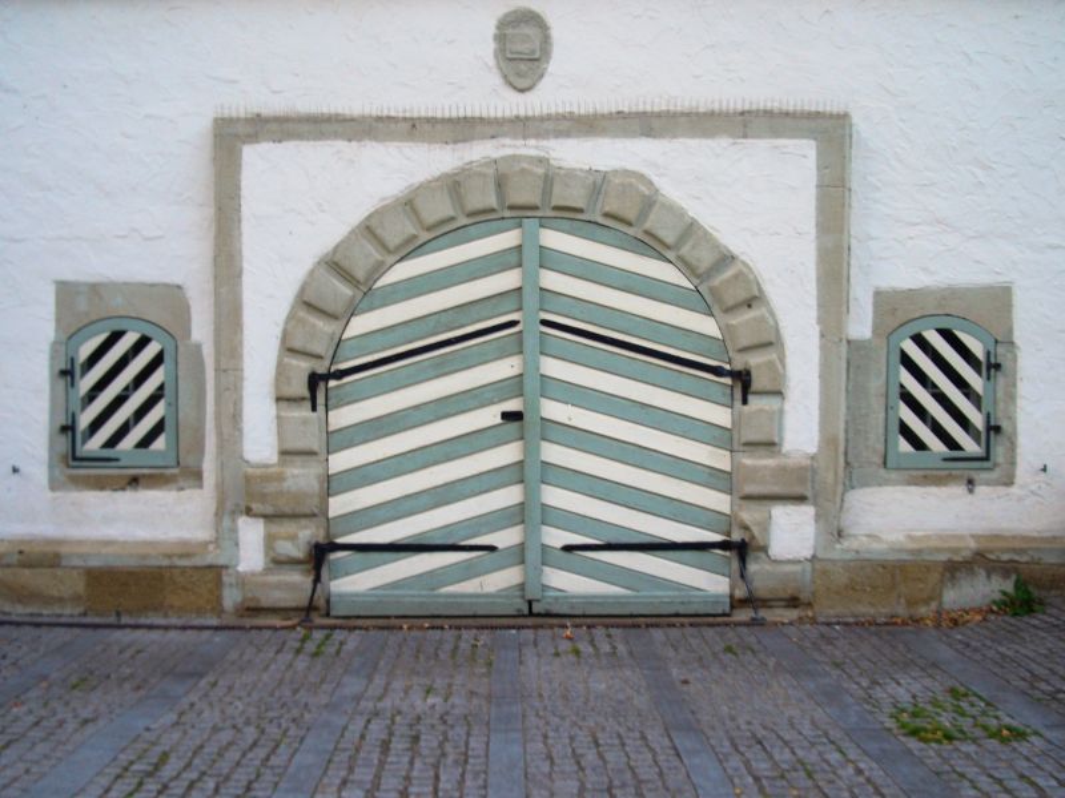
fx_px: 1261
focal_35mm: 41
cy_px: 399
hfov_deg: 45.8
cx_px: 532
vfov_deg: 35.1
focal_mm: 6.8
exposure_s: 1/40
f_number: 2.8
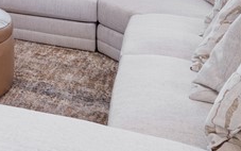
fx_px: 440
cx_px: -99
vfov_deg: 17.0
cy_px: -97
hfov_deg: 25.0
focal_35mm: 67
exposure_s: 1/6
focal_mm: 7
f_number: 7.1
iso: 200
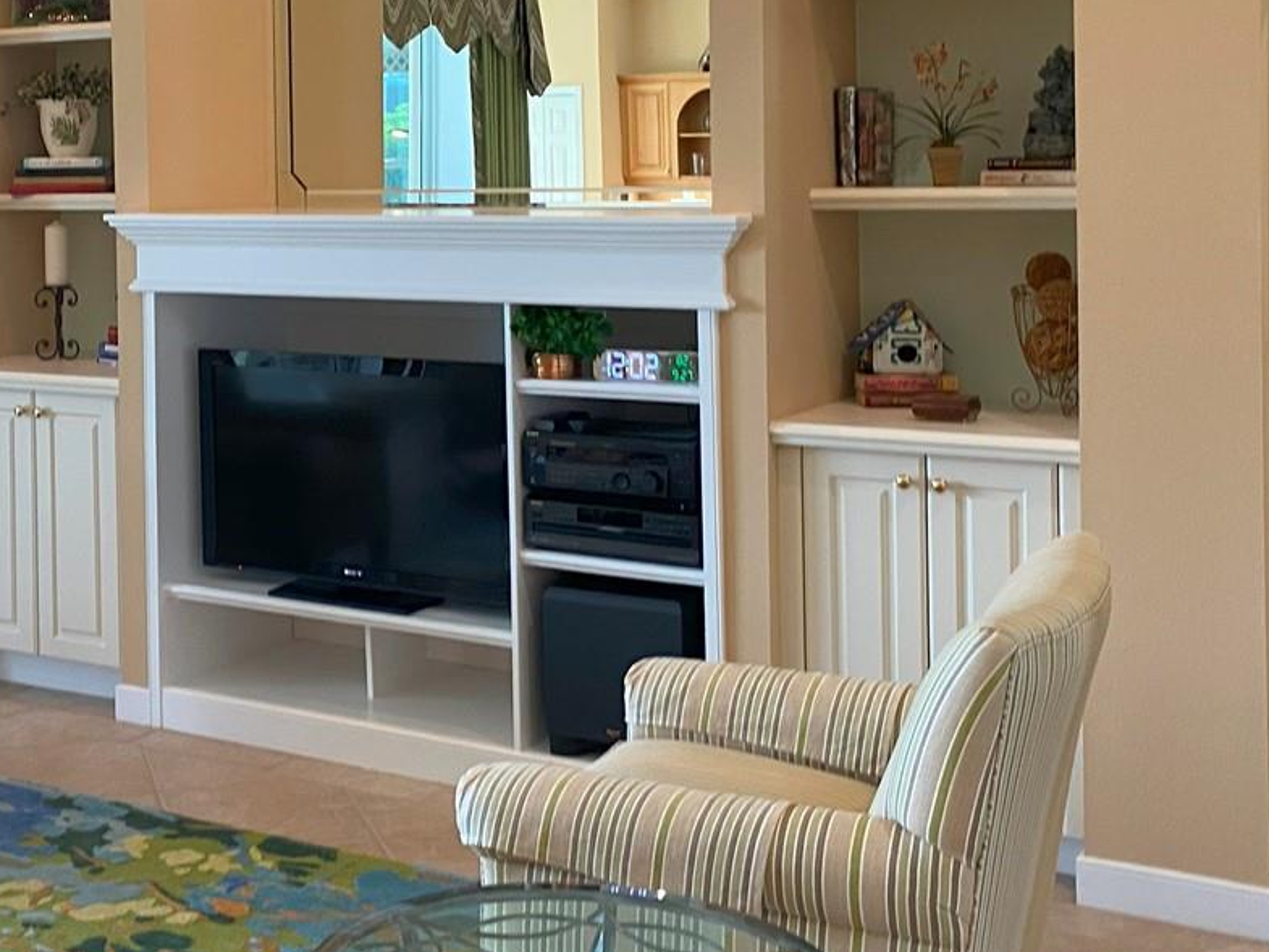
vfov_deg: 26.9
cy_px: 160
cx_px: 296
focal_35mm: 53
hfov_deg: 35.3
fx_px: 1943
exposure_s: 1/60
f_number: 1.8
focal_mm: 4.25
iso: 100
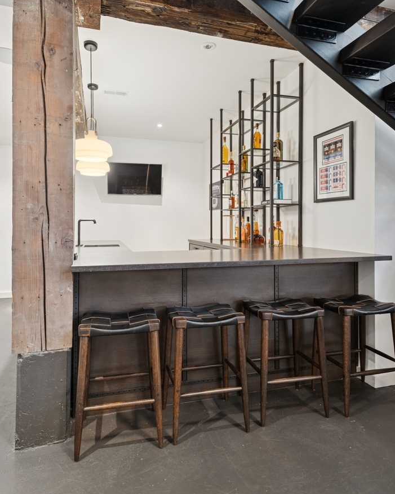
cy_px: 219
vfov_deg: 74.8
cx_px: 194
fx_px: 321
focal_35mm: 22
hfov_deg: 63.1
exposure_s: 1/1.67
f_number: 8
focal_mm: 19
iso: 400
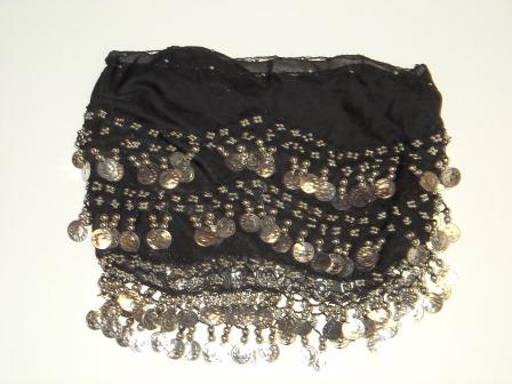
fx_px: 1272
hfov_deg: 22.8
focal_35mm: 86
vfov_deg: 17.2
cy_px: 192
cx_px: 256
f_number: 4.5
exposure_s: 1/50
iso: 64
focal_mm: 15.4
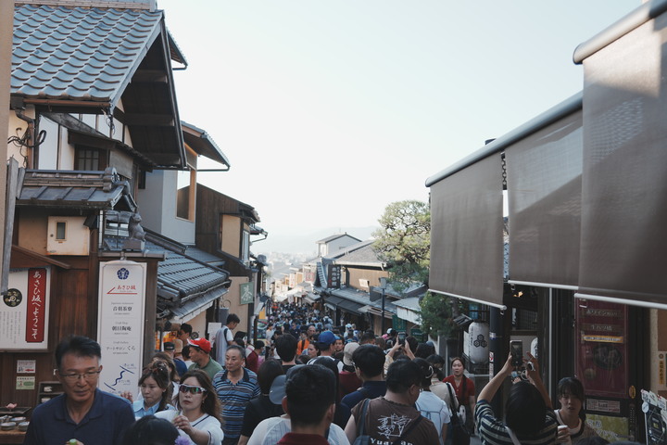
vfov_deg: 40.0
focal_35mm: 33
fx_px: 611
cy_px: 222
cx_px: 334
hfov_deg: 57.2
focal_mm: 33
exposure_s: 1/200
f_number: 4
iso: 100
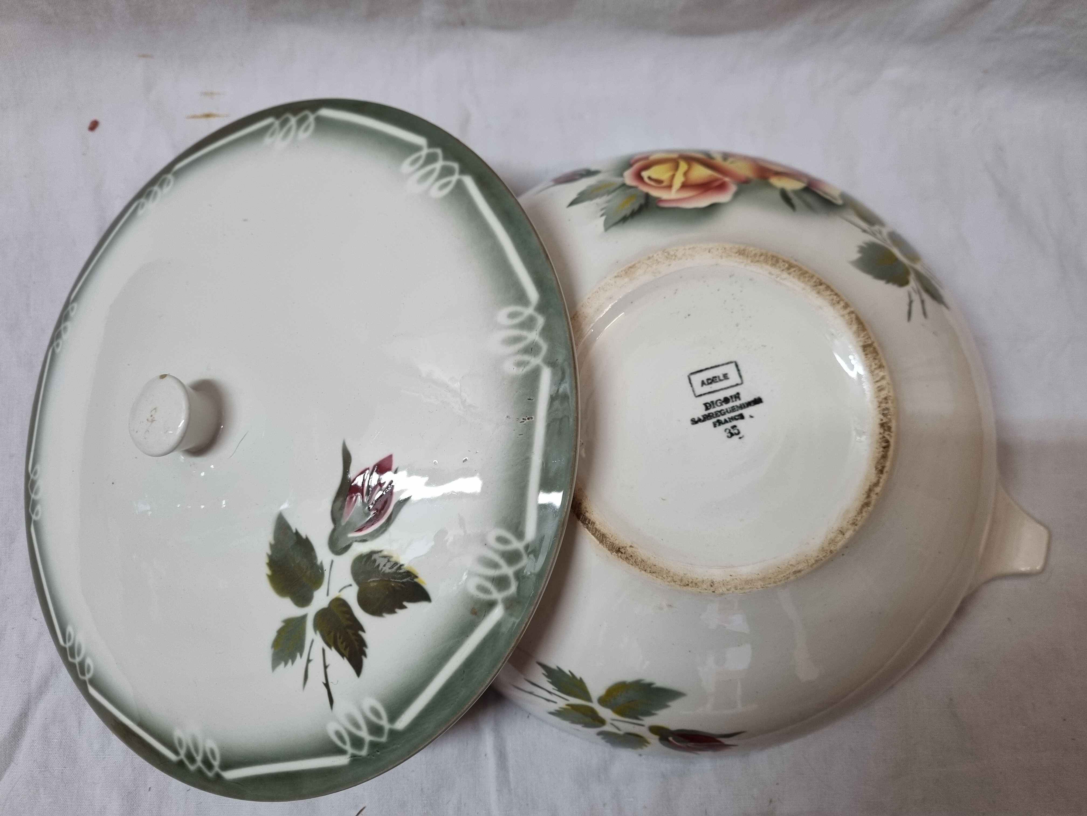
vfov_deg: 53.1
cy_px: 408
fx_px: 816
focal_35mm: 26
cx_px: 544
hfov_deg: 67.3
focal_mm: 5.4
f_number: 1.8
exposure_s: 1/100
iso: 250
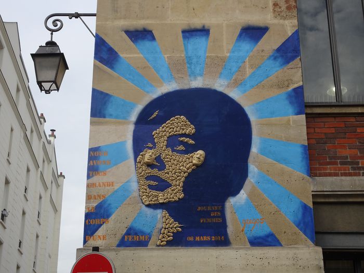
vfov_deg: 24.4
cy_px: 136
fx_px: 631
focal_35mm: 60
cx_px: 182
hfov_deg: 32.2
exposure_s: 1/250
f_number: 4.5
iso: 80
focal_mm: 10.23
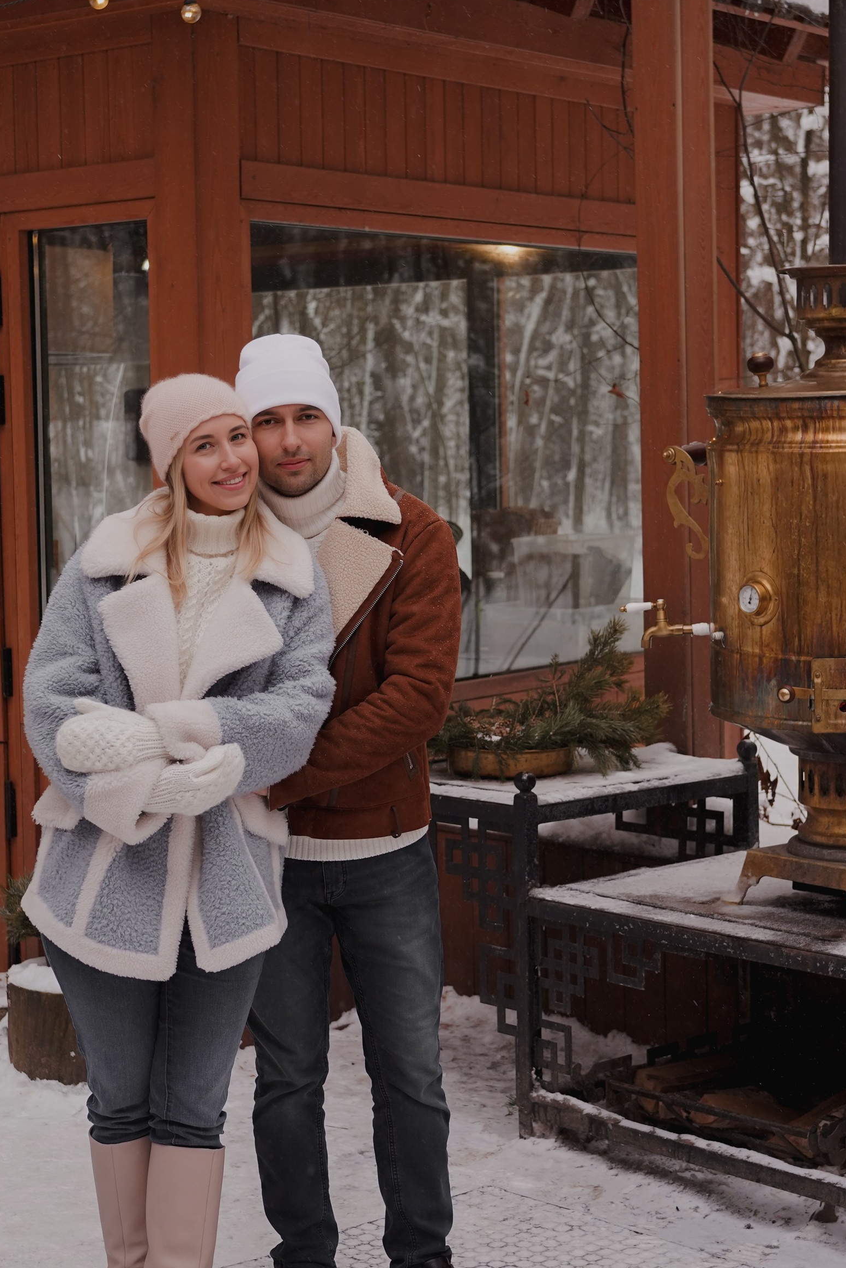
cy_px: 550
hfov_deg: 20.6
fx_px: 2326
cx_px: 397
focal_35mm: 66
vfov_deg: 30.5
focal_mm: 40
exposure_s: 1/160
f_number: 4
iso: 200
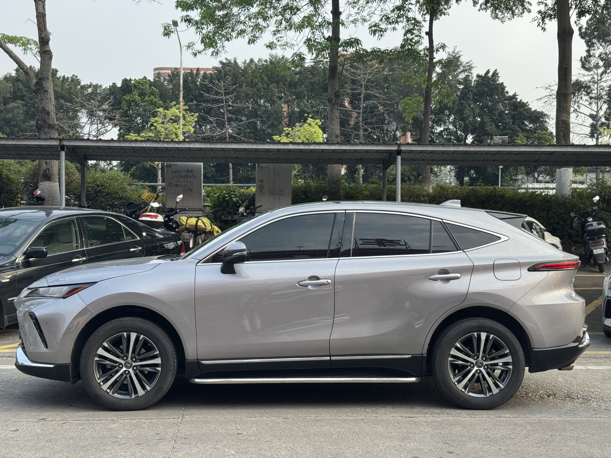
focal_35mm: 48
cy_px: 229
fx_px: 847
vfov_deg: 30.3
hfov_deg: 39.7
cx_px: 306
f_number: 1.78
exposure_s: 1/1114
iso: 64
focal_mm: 6.76
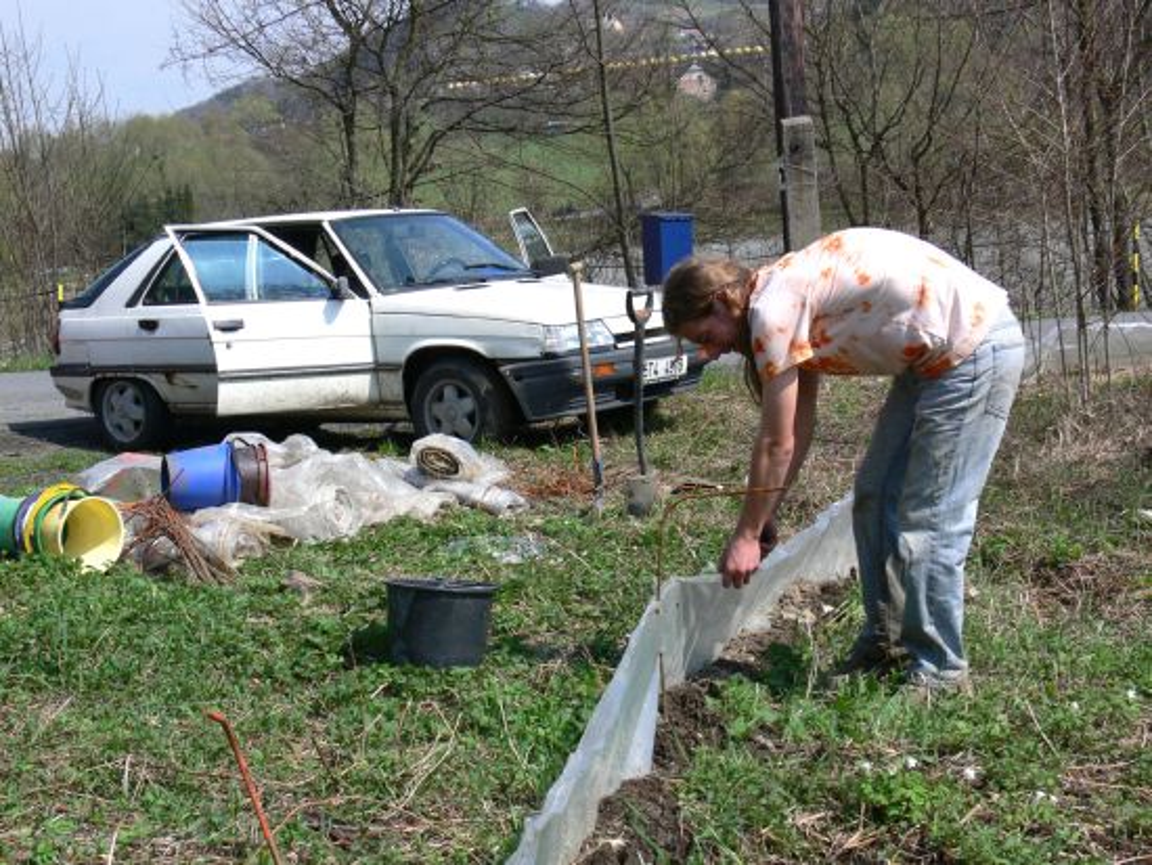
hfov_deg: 34.9
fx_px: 1831
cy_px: 432
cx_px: 576
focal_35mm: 55
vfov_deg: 26.6
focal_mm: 11.6
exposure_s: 1/320
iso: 80
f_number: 5.6
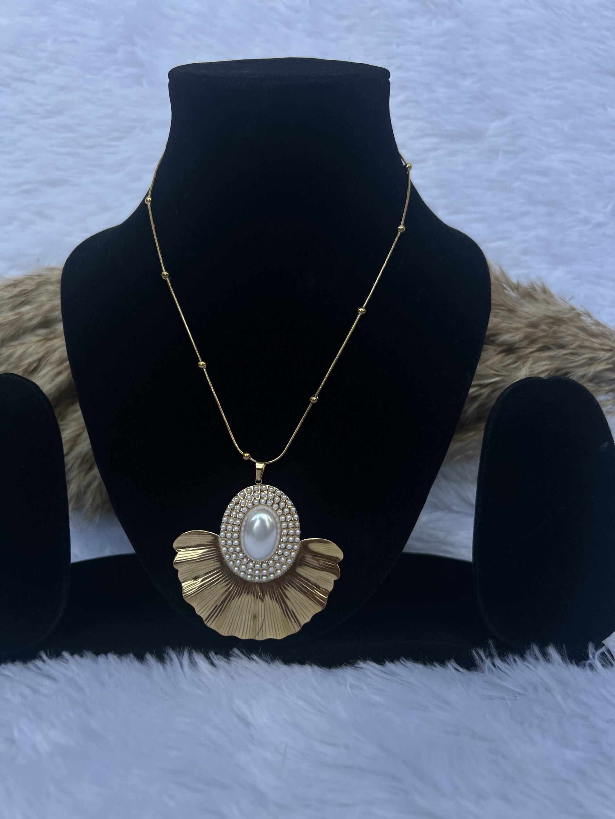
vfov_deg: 67.3
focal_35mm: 26
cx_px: 308
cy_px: 410
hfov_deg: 53.1
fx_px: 616
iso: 50
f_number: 1.5
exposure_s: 1/389
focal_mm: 5.7
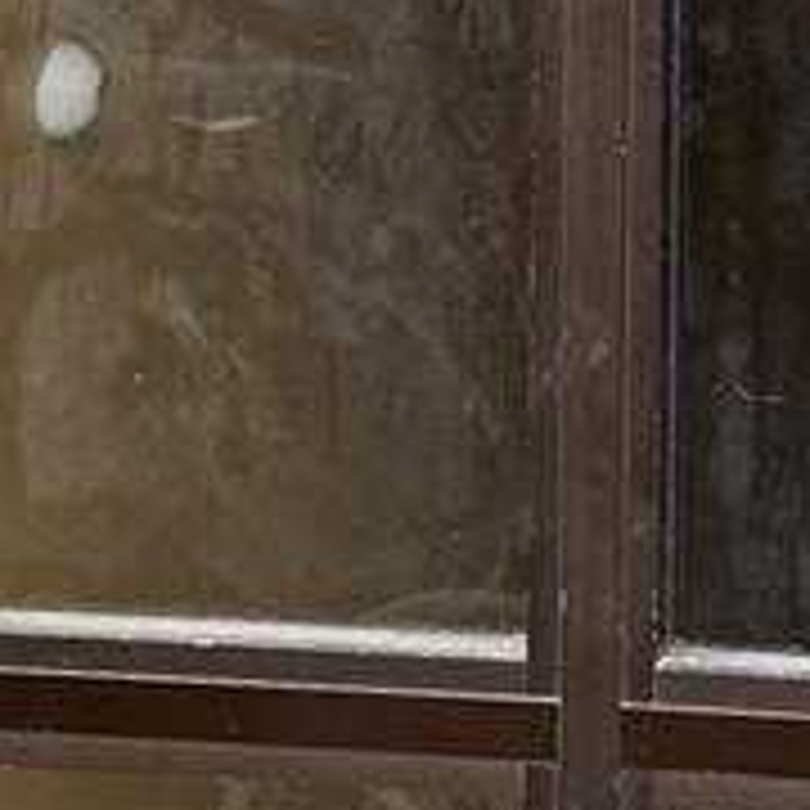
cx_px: 711
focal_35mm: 181
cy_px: -958
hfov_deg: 9.6
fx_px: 4792
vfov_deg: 8.9
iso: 80
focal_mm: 6.76
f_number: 1.78
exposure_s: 1/598
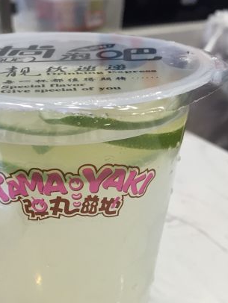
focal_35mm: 50
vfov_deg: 37.6
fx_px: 439
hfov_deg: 28.9
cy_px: 212
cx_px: 72
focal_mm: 4.15
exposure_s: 1/33
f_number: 2.2
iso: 50
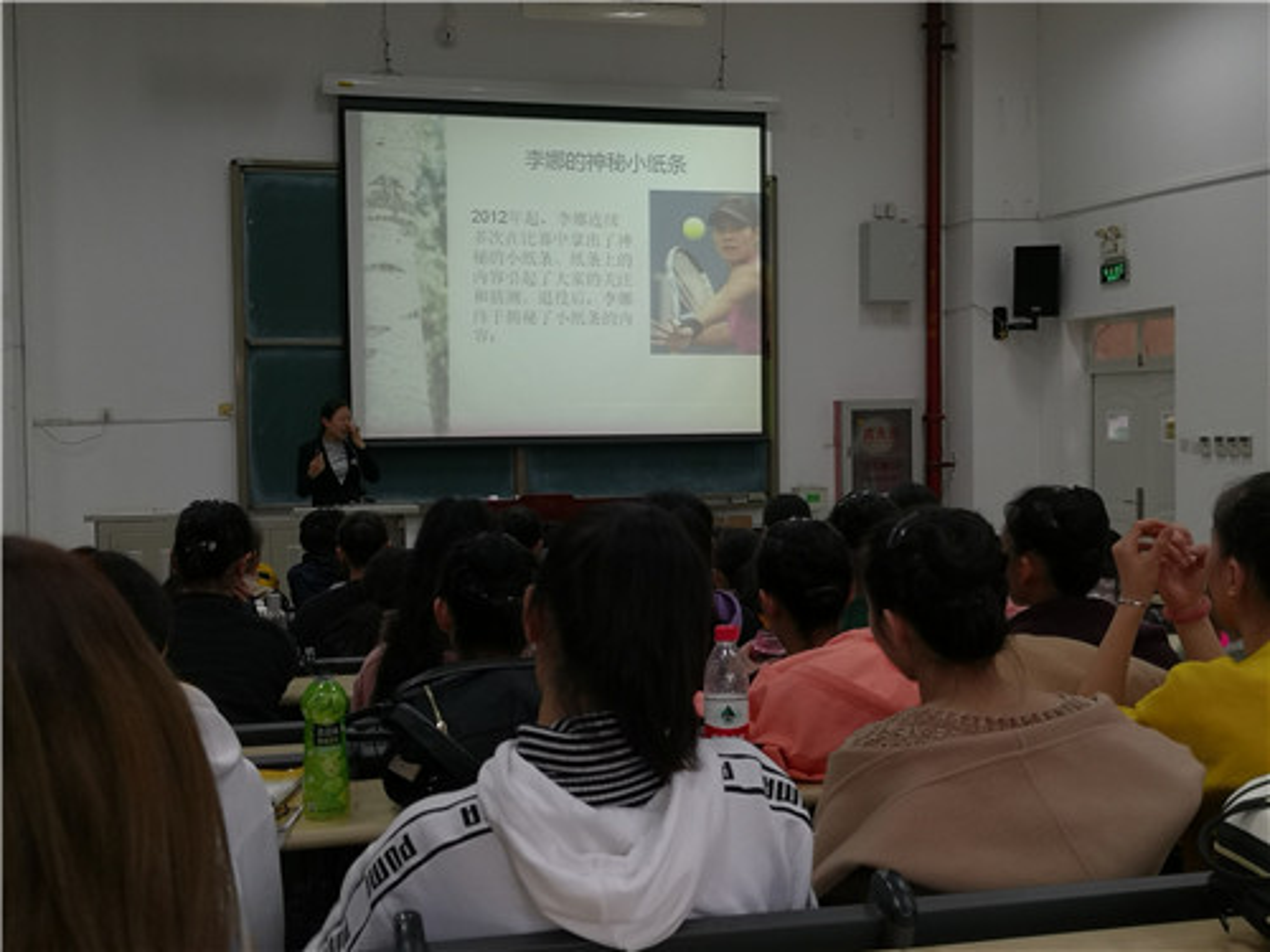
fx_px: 1468
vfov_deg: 36.0
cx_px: 635
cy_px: 476
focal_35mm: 40
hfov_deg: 46.8
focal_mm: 3.95
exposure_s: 1/50
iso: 100
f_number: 1.6
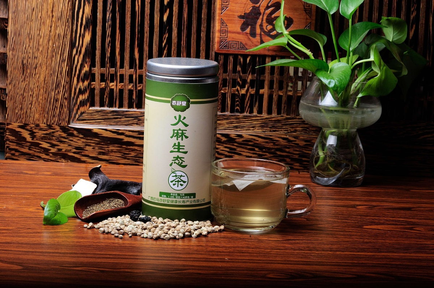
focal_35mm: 90
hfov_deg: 22.6
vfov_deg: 15.2
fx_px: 1084
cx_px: 217
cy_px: 144
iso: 200
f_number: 22
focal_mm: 90
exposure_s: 1/250
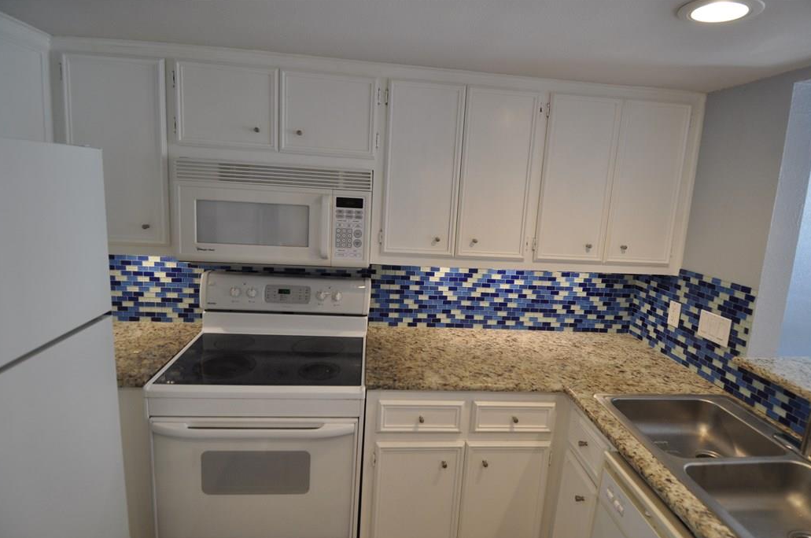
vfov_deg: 64.4
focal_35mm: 19
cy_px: 279
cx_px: 406
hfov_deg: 87.0
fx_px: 427
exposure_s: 1/60
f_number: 4
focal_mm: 12
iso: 400
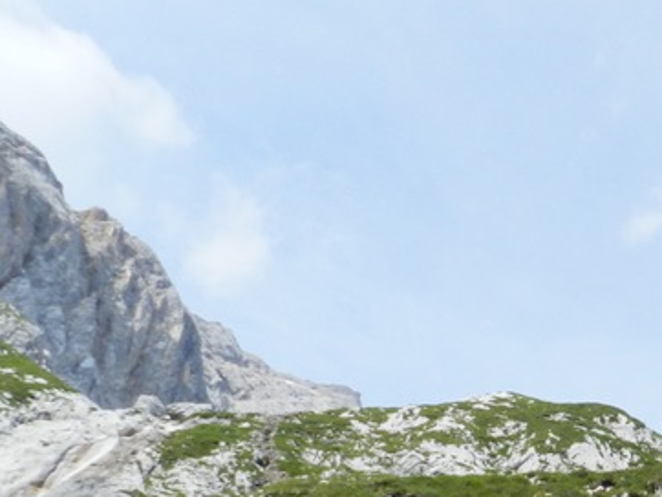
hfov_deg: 28.0
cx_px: 666
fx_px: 1244
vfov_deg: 22.0
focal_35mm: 65
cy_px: 464
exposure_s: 1/800
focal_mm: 4
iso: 160
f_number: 4.5
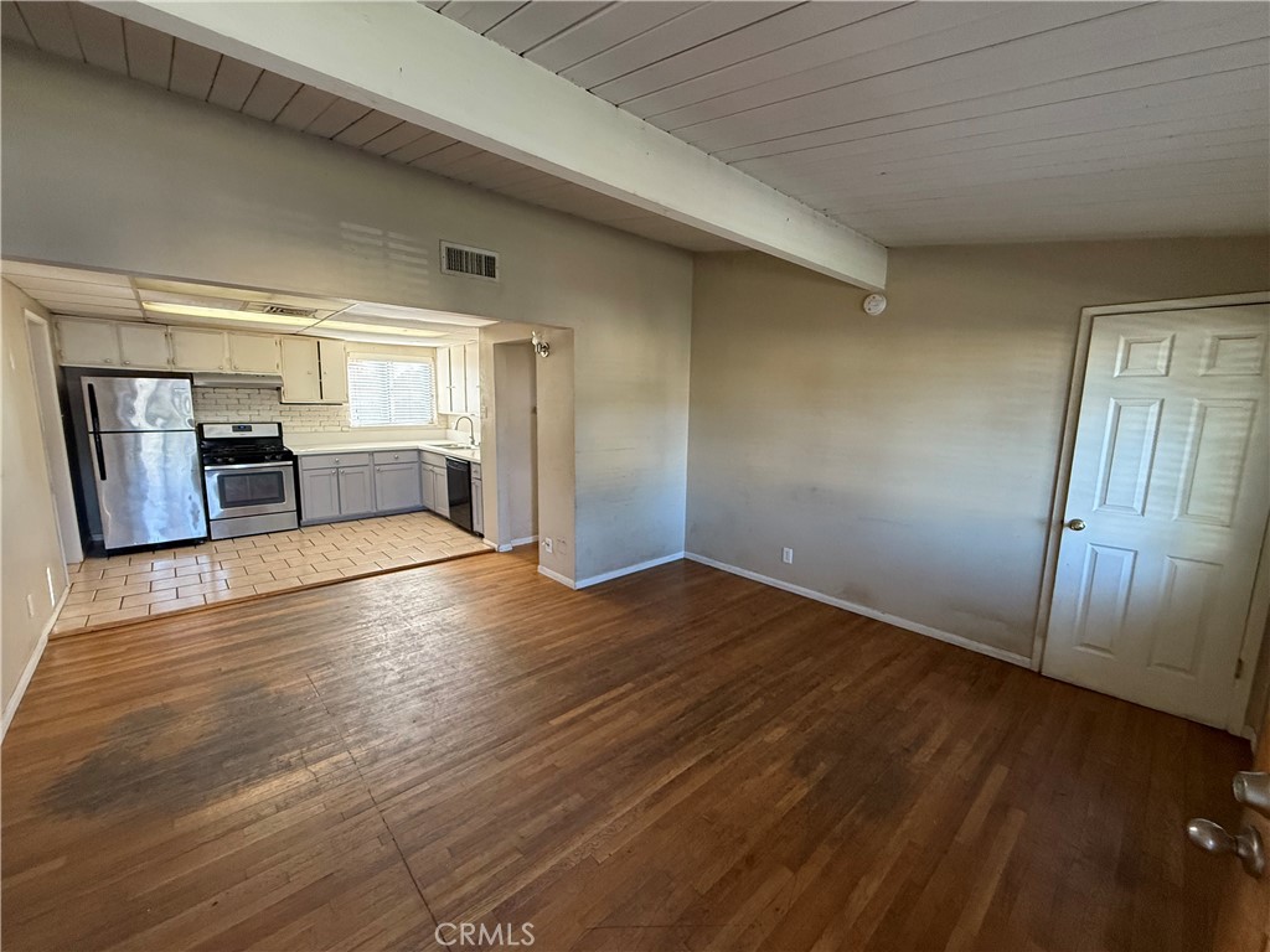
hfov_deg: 102.1
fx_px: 514
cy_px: 476
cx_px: 635
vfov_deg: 85.7
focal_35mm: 14
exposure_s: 1/128
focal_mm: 2.22
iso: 500
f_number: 2.2
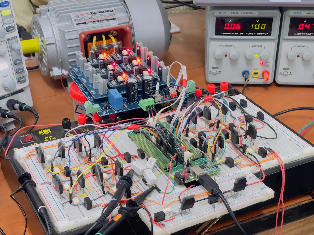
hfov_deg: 30.3
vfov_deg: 22.9
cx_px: 157
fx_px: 581
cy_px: 118
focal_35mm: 64
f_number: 2.2
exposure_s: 1/50
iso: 640
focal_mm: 7.5
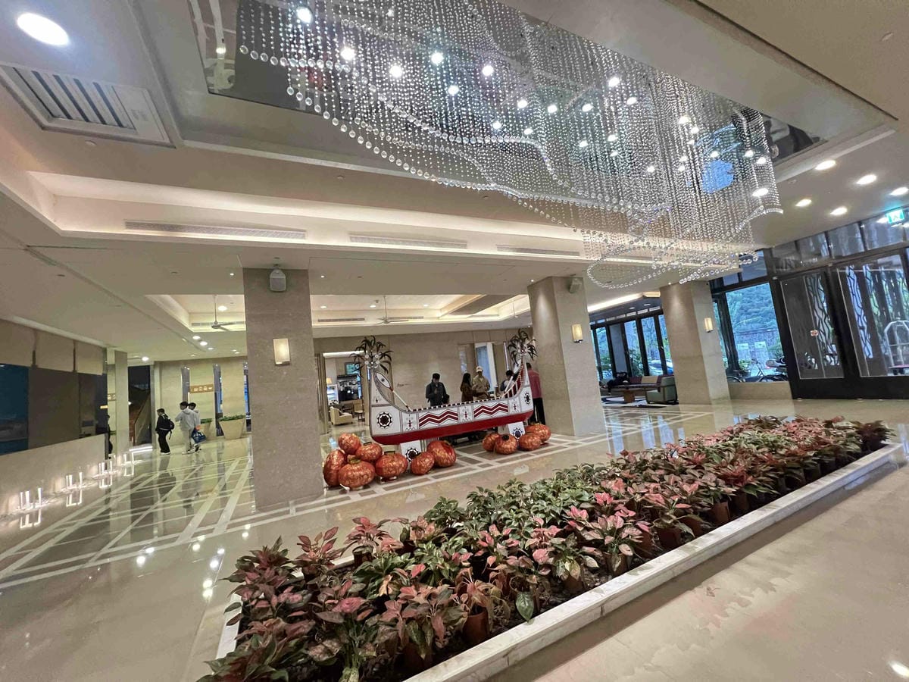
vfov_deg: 89.9
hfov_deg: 106.2
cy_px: 341
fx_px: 341
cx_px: 454
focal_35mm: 13
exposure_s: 1/60
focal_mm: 1.57
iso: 640
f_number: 1.8
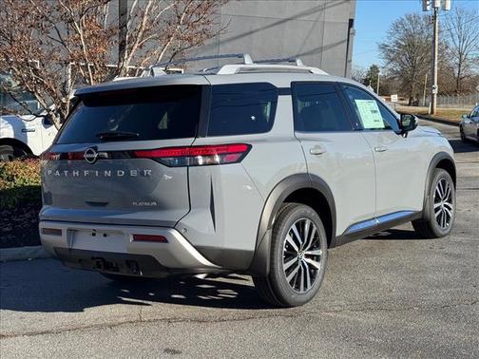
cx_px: 240
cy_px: 180
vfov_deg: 30.3
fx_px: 664
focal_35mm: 48
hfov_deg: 39.7
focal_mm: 6.76
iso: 64
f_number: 1.78
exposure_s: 1/2717
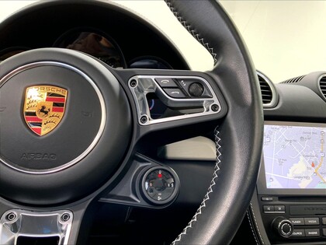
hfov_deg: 61.7
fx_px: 273
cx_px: 163
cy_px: 122
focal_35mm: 29
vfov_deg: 48.2
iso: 40
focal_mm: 3
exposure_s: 1/62
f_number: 1.8
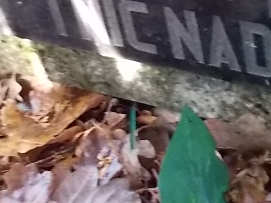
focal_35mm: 95
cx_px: 246
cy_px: -6
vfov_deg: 15.2
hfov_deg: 20.2
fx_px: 743
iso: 400
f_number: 3.2
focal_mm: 4.6
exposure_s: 1/60
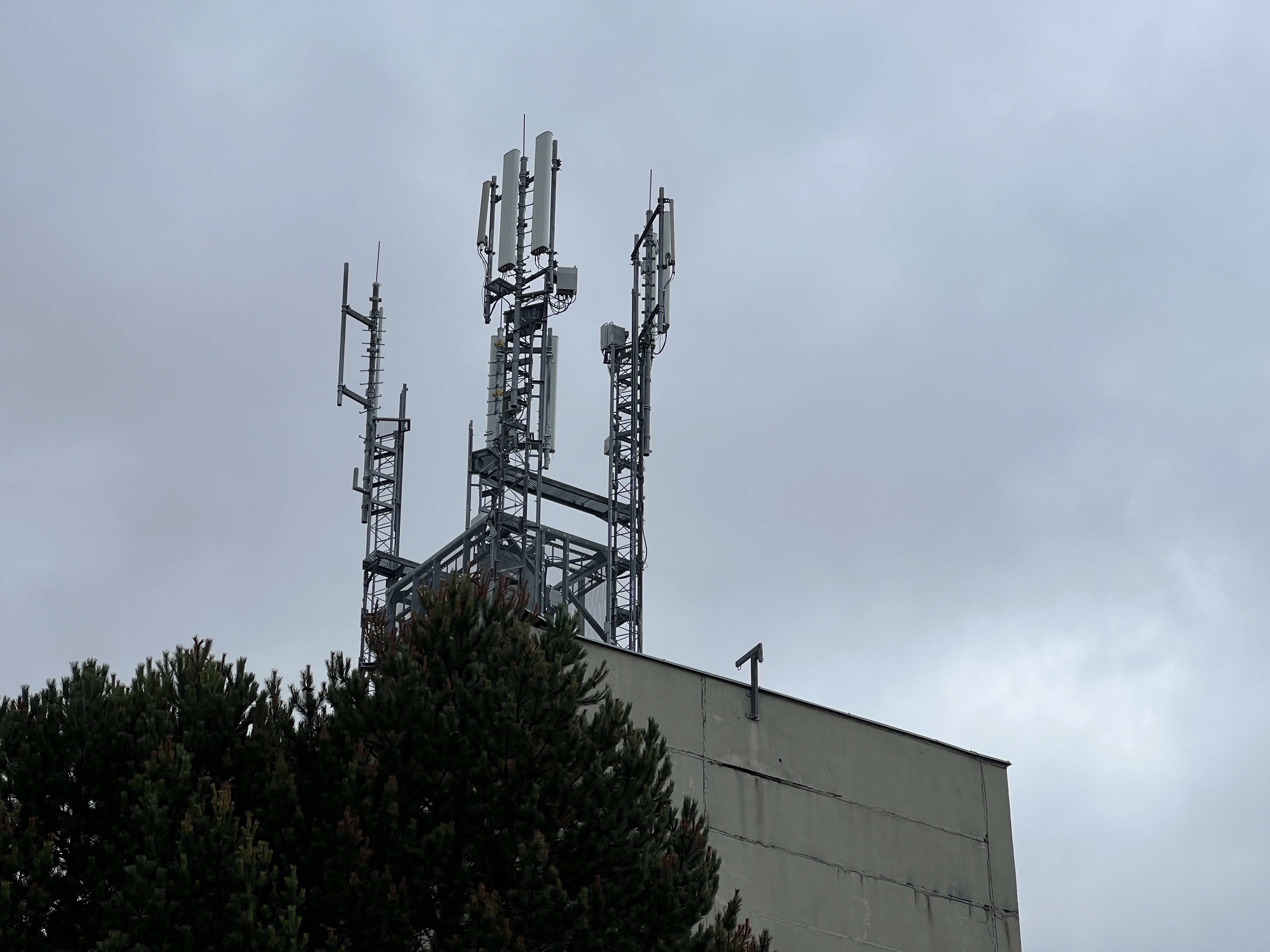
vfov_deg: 19.1
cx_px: 635
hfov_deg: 25.3
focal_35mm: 77
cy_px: 476
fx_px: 2825
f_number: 2.8
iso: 32
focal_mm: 9
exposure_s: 1/699
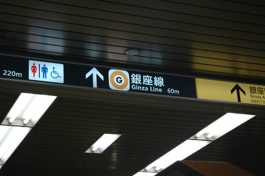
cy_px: 88
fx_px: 618
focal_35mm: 84
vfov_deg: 16.2
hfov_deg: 24.2
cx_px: 132
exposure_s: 1/80
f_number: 4.5
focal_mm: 56
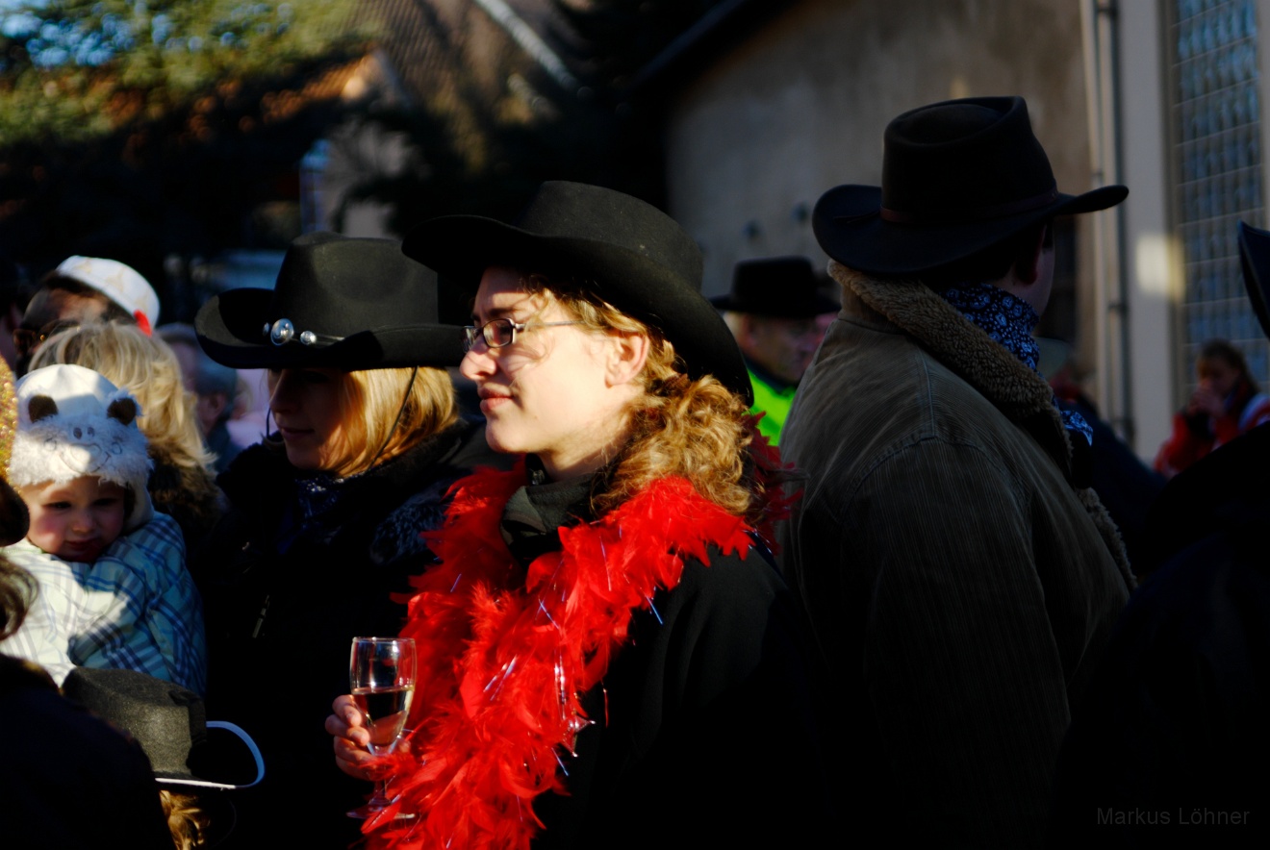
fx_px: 2914
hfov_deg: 24.6
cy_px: 425
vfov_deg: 16.6
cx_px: 635
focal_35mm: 82
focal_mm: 55
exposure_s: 1/750
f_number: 2.8
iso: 100
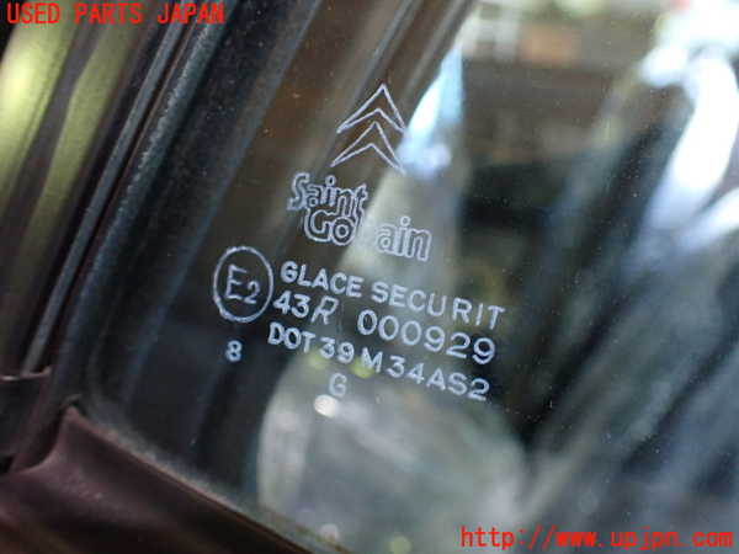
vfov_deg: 46.8
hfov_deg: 60.0
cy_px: 277
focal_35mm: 30
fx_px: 640
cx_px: 370
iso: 800
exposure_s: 1/60
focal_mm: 5.4
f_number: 2.3
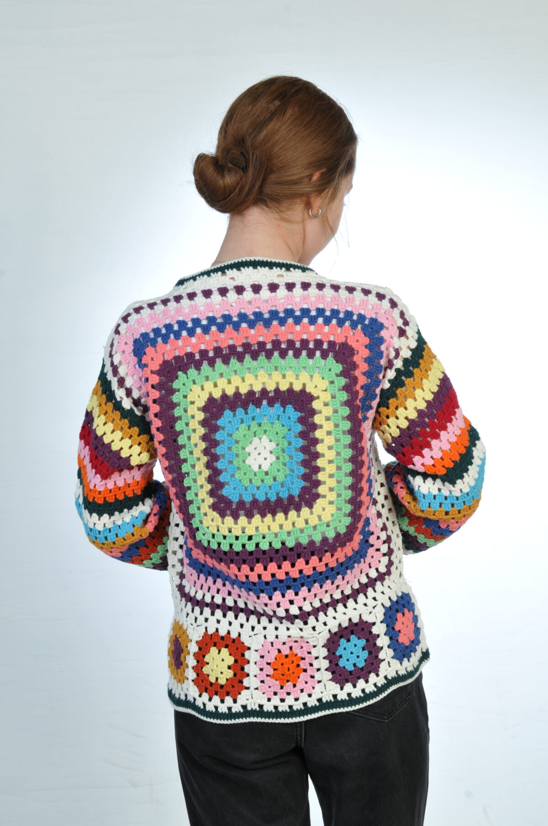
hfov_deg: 15.7
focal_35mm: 87
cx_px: 274
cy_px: 413
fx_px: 1992
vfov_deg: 23.4
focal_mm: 58
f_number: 14
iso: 200
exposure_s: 1/40
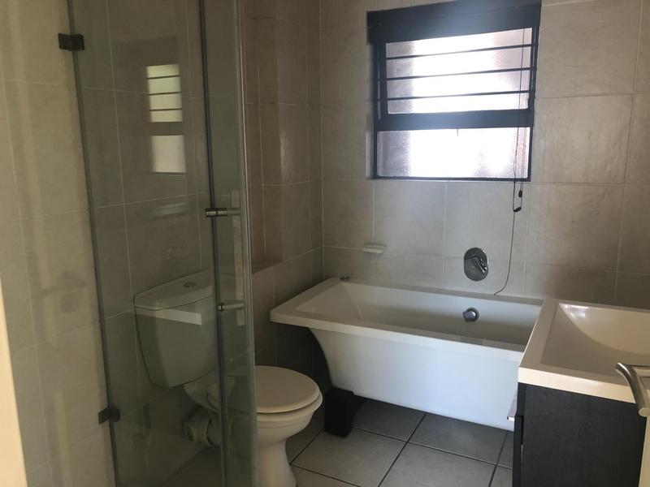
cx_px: 325
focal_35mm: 28
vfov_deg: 49.7
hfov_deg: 63.4
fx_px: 526
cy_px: 244
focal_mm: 3.99
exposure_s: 1/30
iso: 25
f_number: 1.8
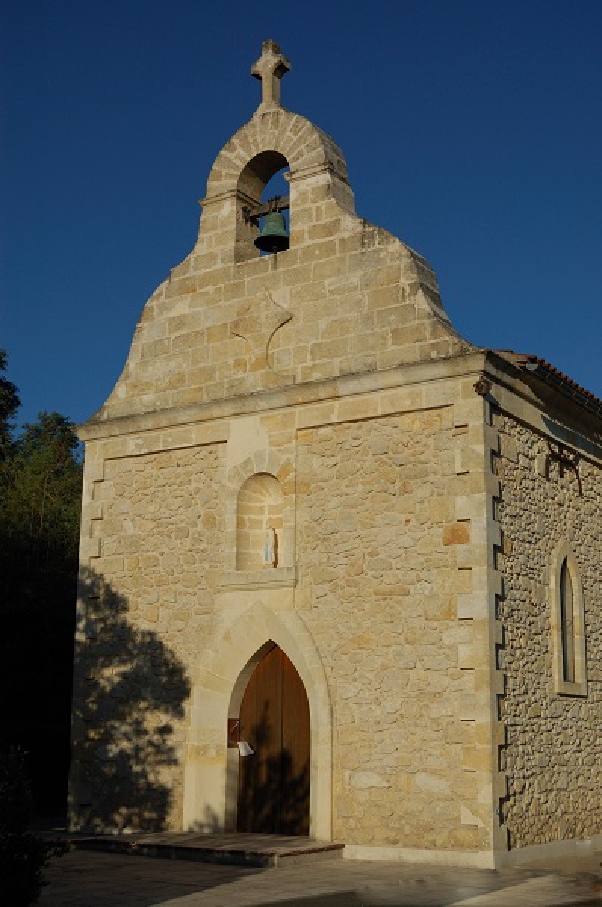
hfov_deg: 28.8
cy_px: 454
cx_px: 301
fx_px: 1170
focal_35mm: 46
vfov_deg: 42.4
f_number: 7.1
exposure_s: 1/3200
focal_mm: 31
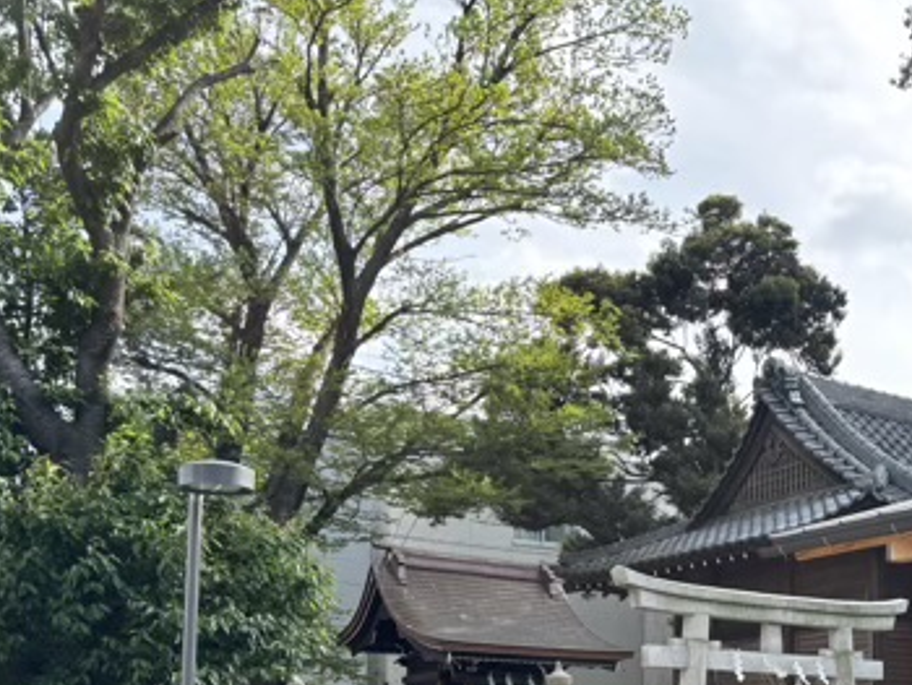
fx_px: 1371
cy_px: 658
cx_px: 808
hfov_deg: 34.9
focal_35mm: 52
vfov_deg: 26.8
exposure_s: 1/943
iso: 50
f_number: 1.6
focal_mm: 5.96
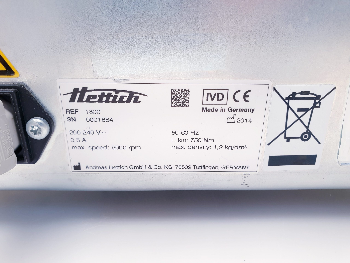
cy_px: 132
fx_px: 263
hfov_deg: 67.3
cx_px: 175
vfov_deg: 53.1
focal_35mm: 26
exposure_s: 1/50
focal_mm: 4.3
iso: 100
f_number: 2.4
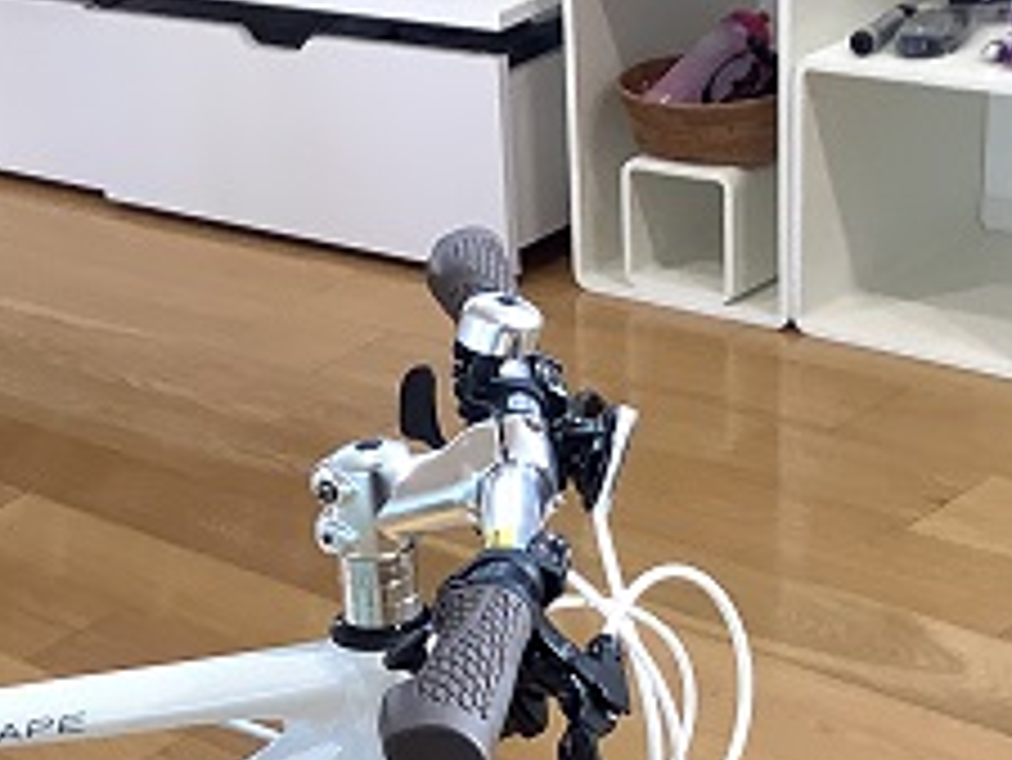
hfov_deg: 20.6
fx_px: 2574
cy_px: 935
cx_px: -234
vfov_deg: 16.1
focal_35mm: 88
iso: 80
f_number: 2.4
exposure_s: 1/120
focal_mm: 3.3
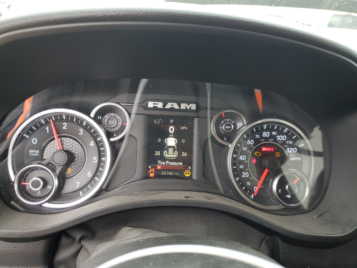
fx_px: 268
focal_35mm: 26
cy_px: 134
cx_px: 178
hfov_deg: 67.3
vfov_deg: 53.1
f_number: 1.5
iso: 74
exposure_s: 1/120
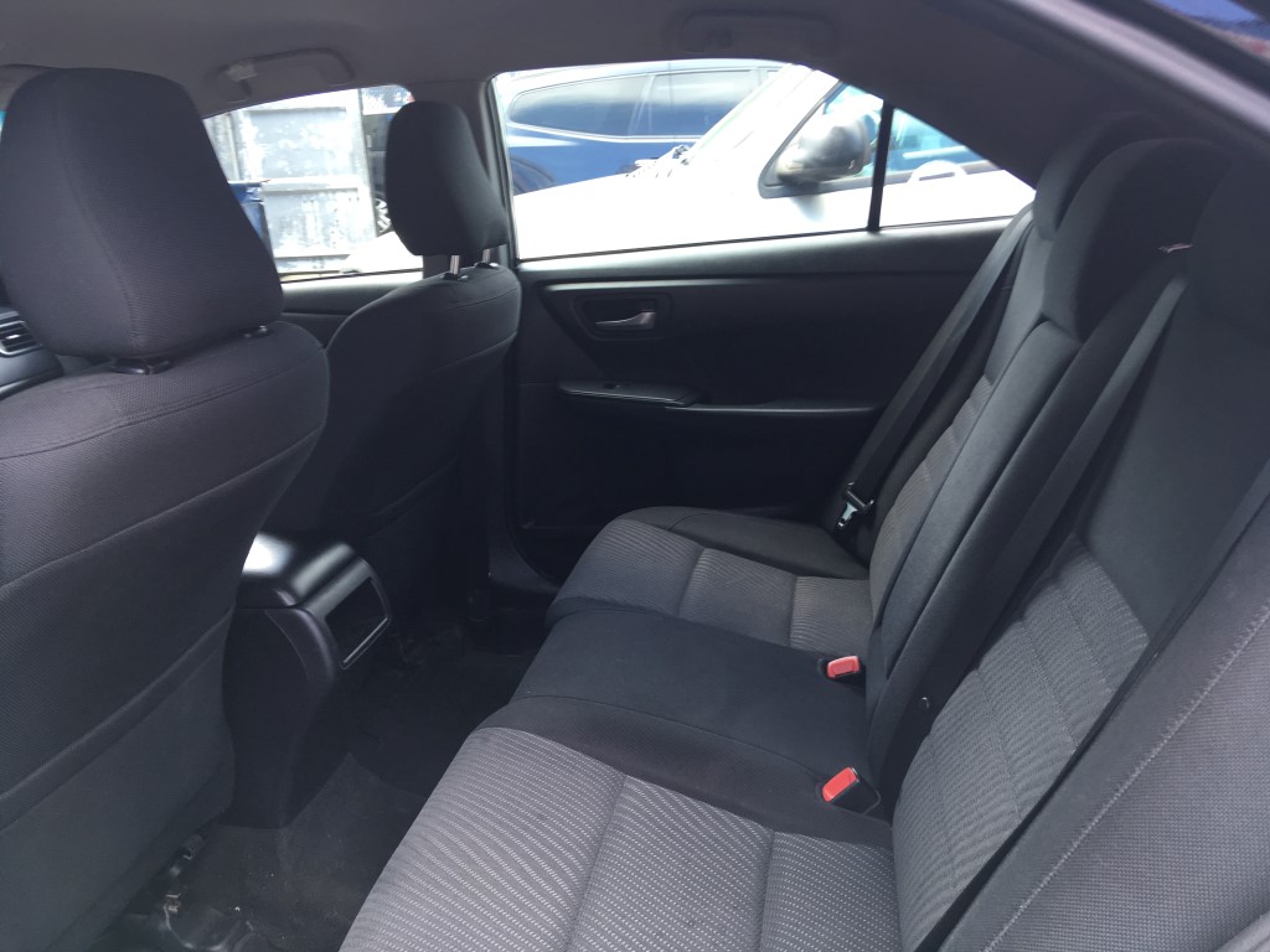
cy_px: 476
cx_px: 635
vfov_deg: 48.2
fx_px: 1064
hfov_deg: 61.7
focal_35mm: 29
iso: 32
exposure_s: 1/60
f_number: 2.2
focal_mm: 4.15
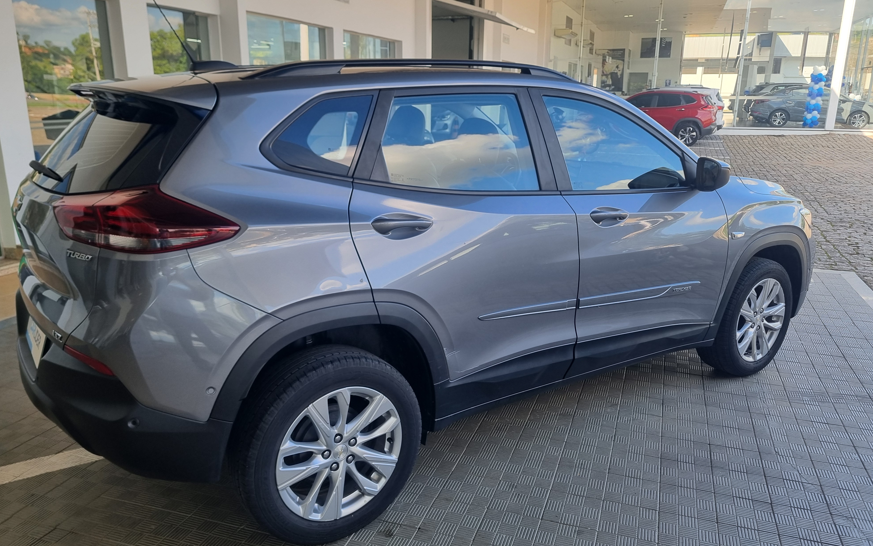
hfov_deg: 66.5
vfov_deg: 44.5
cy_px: 269
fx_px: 666
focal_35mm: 28
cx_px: 432
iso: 50
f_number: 1.8
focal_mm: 5.4
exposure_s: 1/260
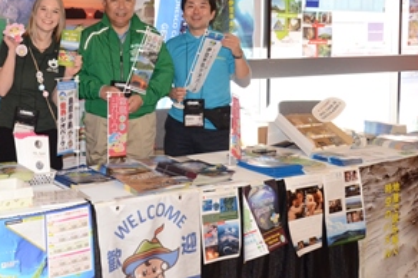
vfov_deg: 24.7
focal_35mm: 54
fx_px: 625
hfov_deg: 35.9
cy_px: 55
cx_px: 89
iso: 2000
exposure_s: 1/40
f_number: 7.1
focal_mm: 21
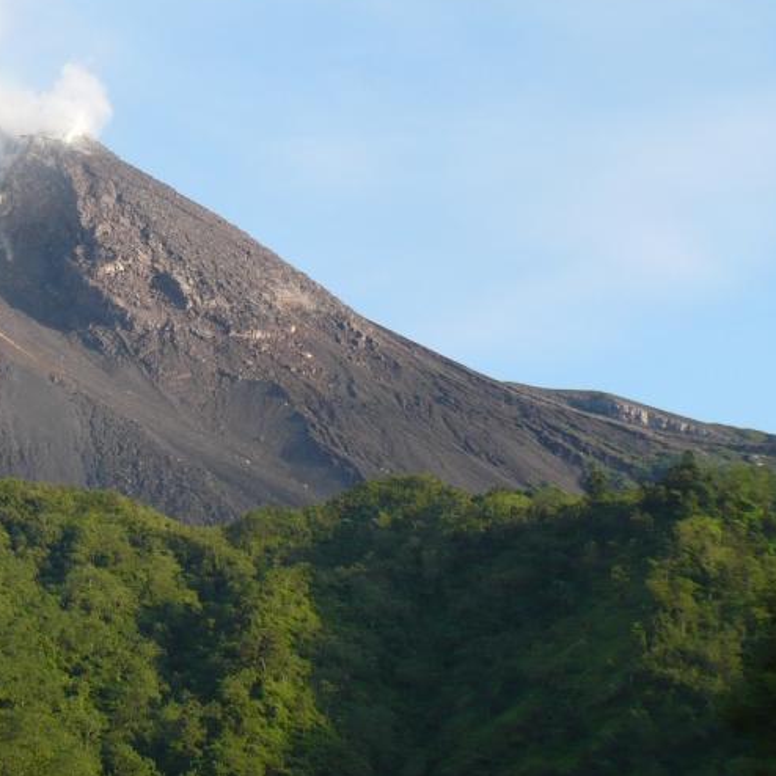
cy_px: 330
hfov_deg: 12.1
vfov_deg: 12.2
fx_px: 3627
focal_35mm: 143
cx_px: -11
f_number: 3.3
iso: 100
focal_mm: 12.9
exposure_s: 1/320
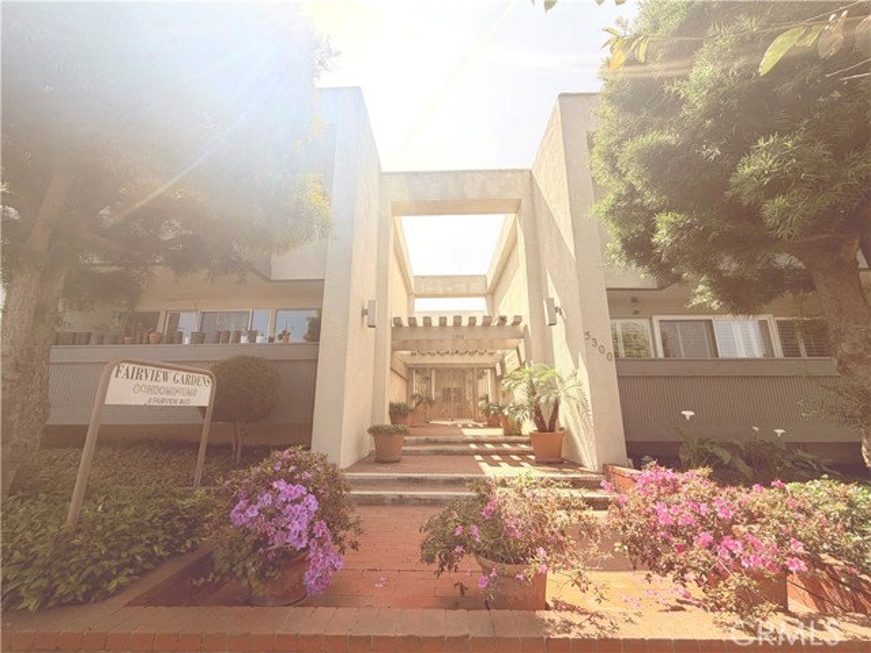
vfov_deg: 85.7
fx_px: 352
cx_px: 436
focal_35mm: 14
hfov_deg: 102.1
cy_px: 326
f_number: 2.2
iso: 32
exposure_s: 1/770
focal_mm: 2.22
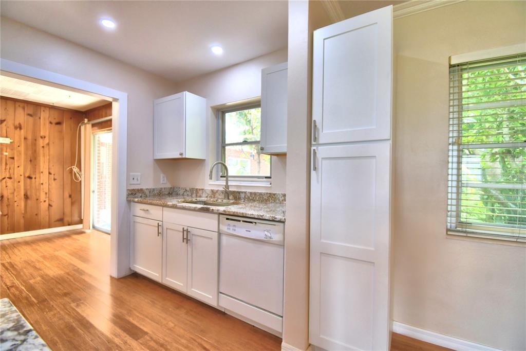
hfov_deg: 100.4
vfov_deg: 77.3
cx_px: 263
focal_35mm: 15
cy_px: 176
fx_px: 219
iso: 400
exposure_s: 1/125
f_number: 4.5
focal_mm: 10
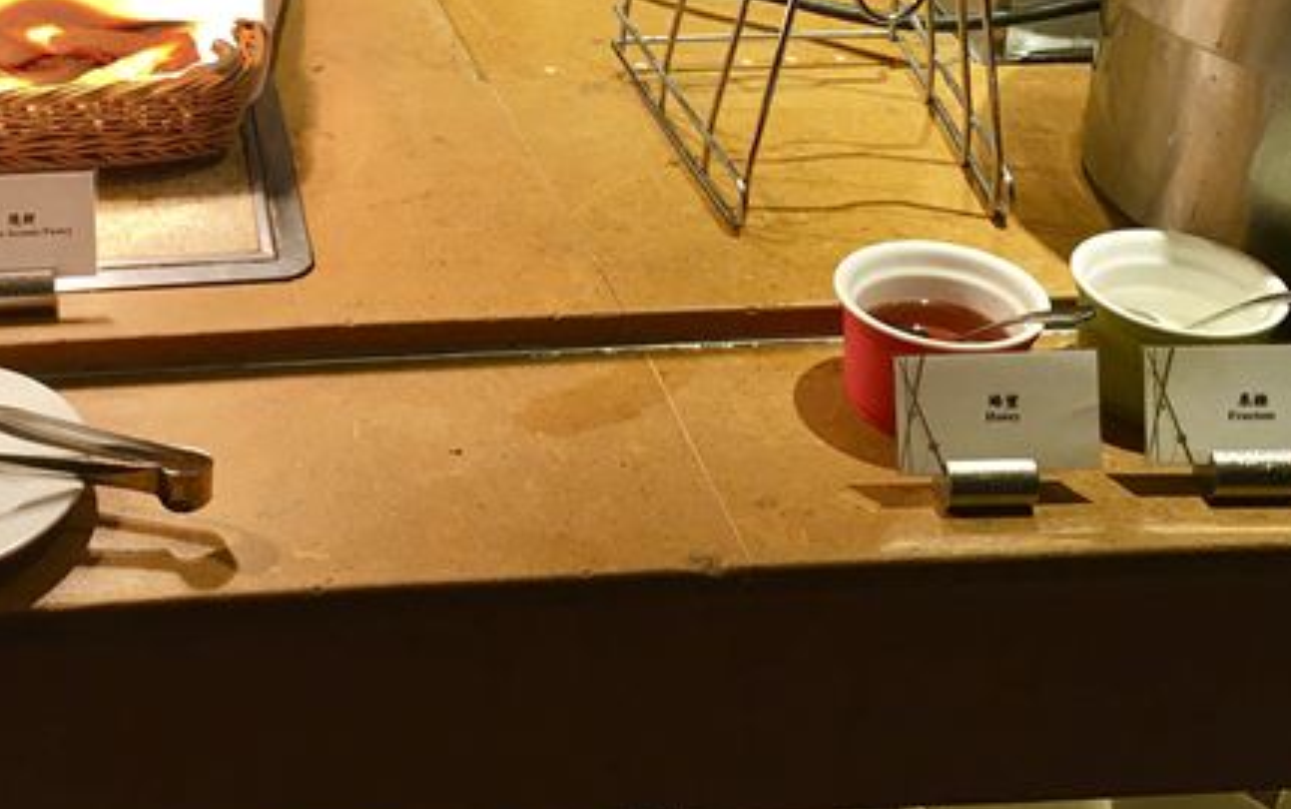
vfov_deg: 22.2
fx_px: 2007
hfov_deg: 34.6
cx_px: 258
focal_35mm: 57
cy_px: 72
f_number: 2.2
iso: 32
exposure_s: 1/40
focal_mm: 4.15
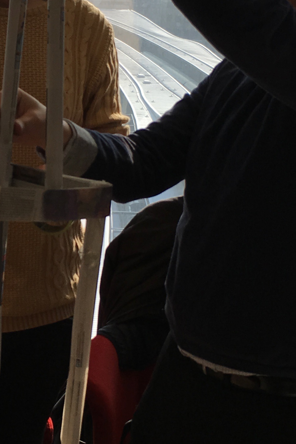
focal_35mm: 83
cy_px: 184
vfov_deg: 24.4
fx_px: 1023
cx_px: 28
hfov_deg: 16.2
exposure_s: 1/927
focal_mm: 4.15
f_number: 2.2
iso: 25
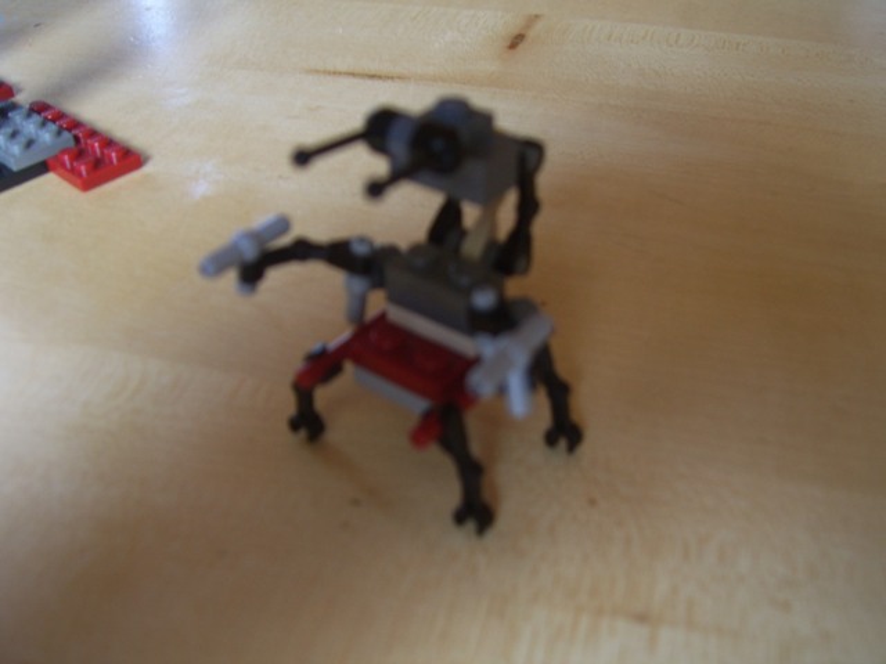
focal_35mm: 38
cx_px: 443
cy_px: 332
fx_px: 973
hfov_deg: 49.0
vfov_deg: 37.7
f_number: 2.8
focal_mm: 7.8
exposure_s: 1/30
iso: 67
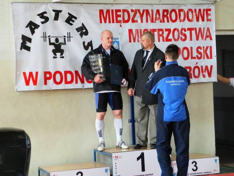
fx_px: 642
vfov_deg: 15.6
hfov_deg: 20.7
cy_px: 88
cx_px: 117
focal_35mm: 95
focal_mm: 16.9
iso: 200
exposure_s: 1/50
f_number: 4
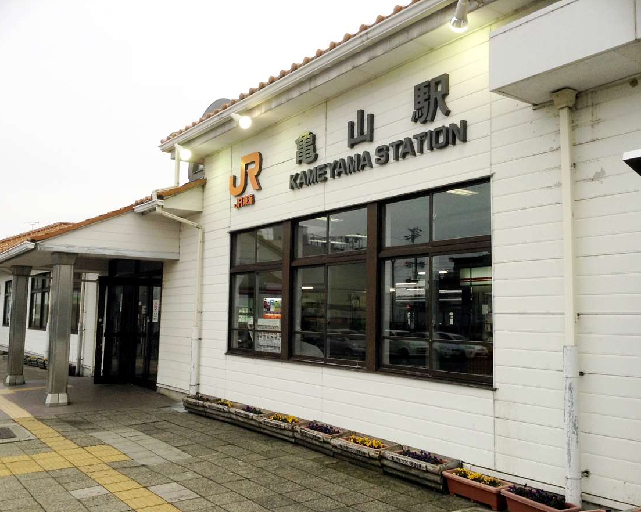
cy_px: 258
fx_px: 664
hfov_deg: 51.5
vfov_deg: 42.2
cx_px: 313
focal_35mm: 35
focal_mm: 3.3
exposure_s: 1/198
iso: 32
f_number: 2.4
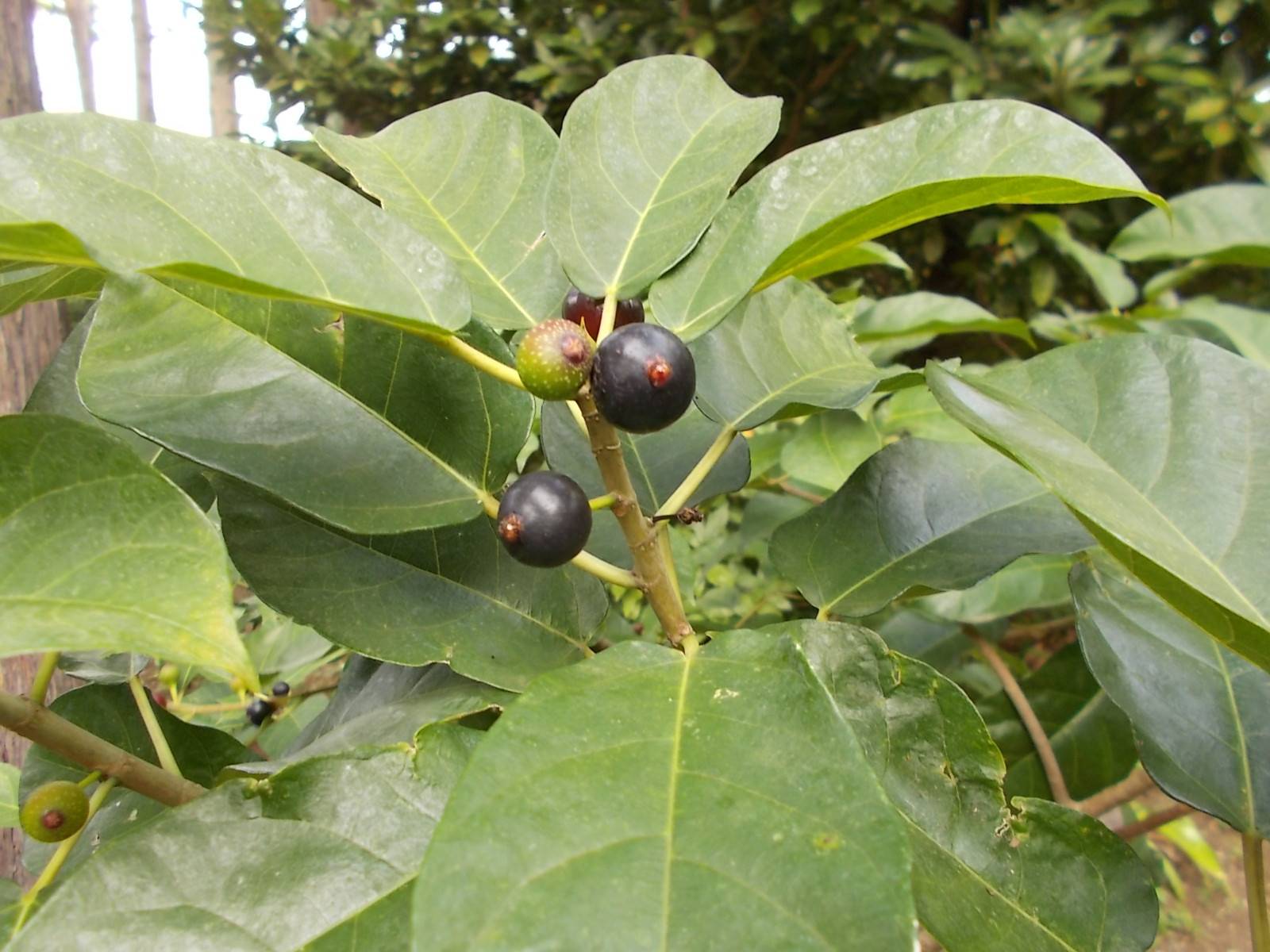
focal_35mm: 26
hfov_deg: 67.3
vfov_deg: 53.1
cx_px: 635
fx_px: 954
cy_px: 476
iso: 100
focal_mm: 4.6
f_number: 3.2
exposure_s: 1/25
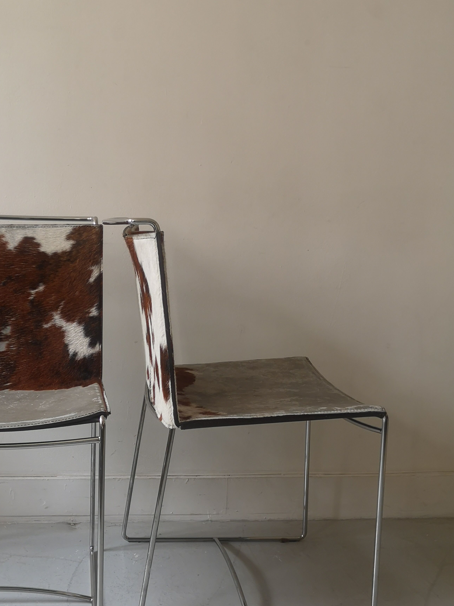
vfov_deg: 46.4
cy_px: 381
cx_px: 130
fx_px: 699
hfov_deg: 35.4
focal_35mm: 40
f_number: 1.8
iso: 100
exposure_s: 1/50
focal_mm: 3.95
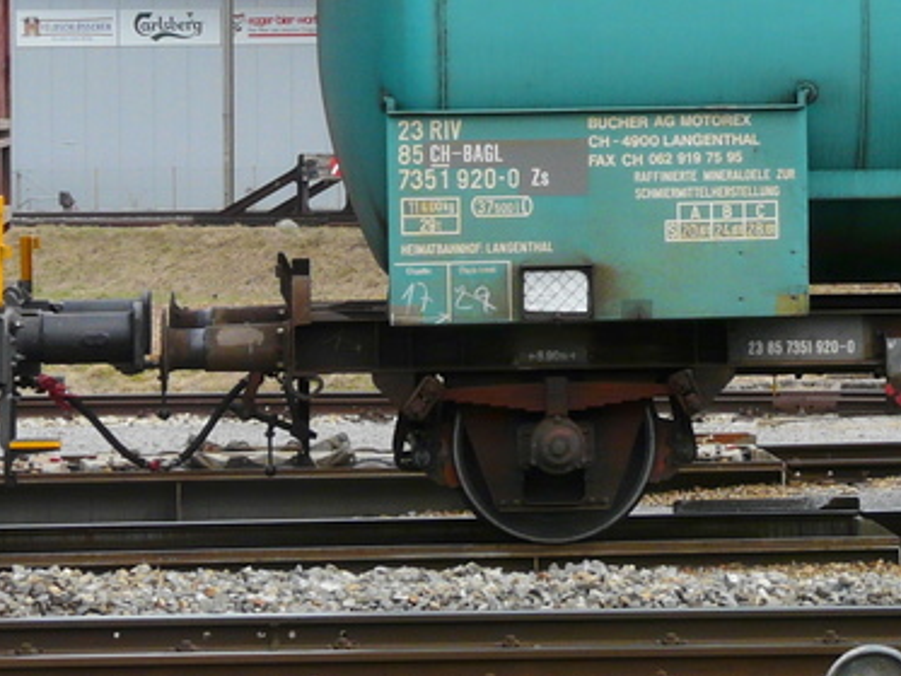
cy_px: 130
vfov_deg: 8.9
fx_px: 4322
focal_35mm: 166
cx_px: 1046
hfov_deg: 11.7
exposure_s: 1/200
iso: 100
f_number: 5.6
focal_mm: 10.2
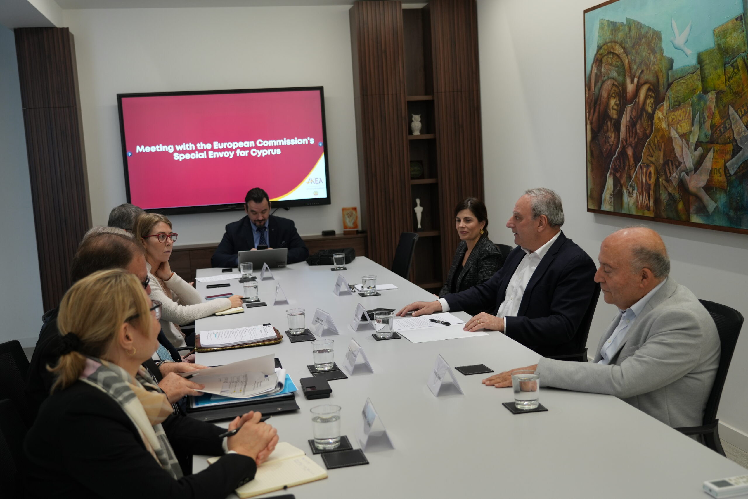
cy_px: 250
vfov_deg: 35.1
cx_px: 374
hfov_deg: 50.7
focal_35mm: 38
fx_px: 790
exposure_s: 1/100
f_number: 4
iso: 640
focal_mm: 38
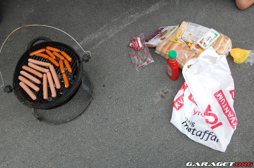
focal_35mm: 36
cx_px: 127
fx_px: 253
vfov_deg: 36.7
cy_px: 84
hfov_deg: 53.2
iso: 360
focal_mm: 24
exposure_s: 1/125
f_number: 5.6
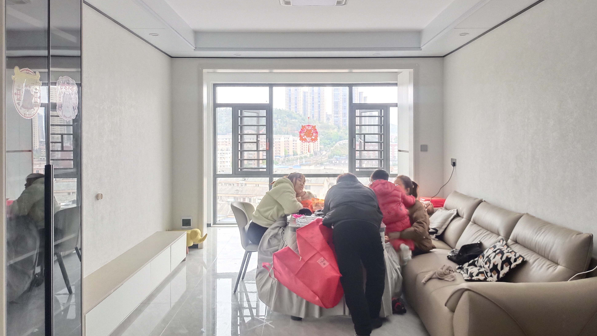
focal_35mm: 28
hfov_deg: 67.9
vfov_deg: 41.4
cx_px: 302
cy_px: 140
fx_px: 443
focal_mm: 4.71
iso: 585
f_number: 1.79
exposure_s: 1/50
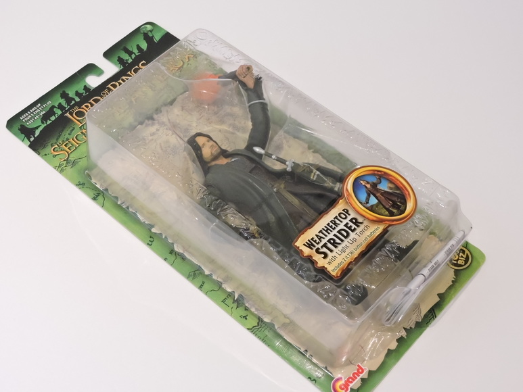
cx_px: 262
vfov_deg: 24.4
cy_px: 196
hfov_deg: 32.2
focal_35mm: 60
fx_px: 907
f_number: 4.2
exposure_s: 1/60
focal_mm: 10.7
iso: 800
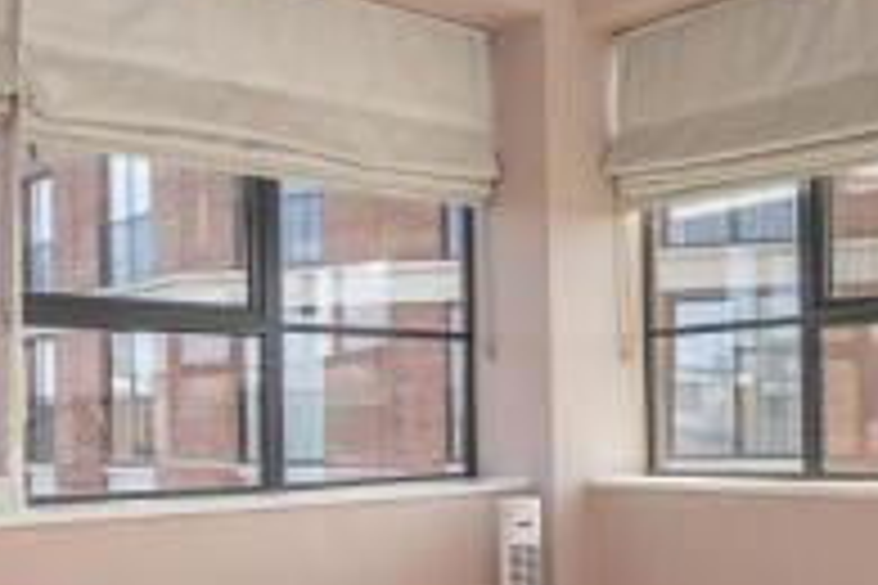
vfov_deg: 28.3
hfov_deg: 40.0
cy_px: 416
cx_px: 716
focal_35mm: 47
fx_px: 1146
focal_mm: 14
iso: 500
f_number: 13
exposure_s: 1/160
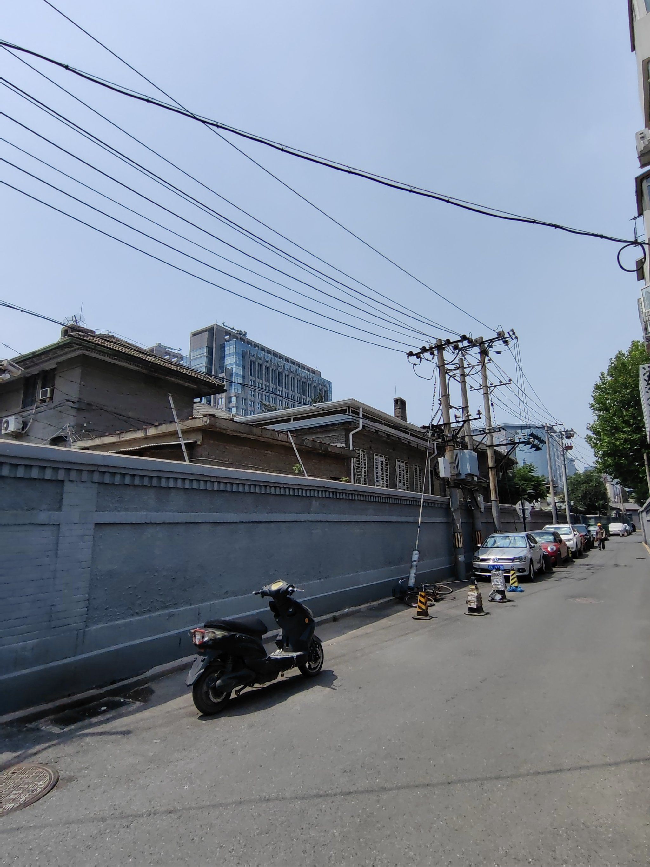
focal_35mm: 18
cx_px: 325
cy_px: 434
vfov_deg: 87.8
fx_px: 451
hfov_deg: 71.6
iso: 50
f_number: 2.2
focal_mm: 1.76
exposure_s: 1/3333
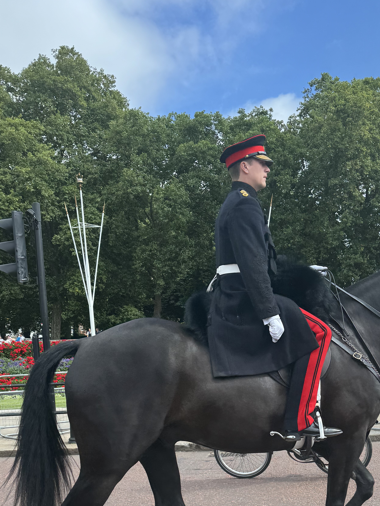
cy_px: 397
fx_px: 600
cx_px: 278
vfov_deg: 43.8
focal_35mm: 41
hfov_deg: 34.5
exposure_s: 1/2252
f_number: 1.78
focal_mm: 6.86
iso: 80
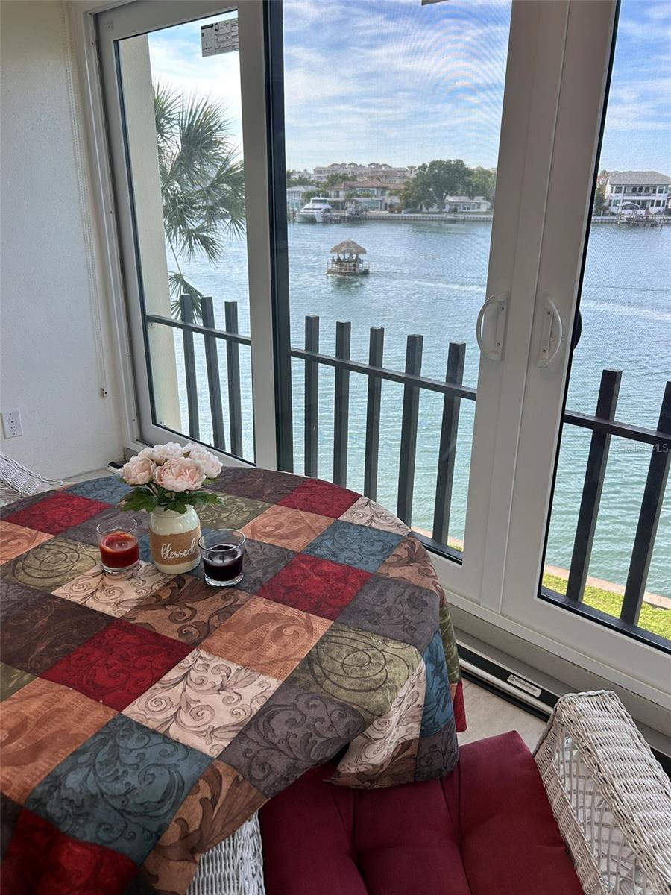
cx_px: 336
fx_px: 672
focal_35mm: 26
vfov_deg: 67.3
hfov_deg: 53.1
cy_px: 448
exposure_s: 1/421
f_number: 1.5
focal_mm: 5.7
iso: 50
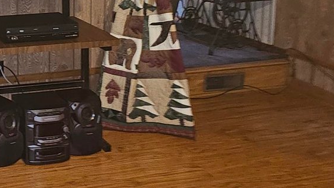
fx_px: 593
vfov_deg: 17.5
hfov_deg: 28.2
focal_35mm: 67
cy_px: -11
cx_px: -48
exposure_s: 1/9.99
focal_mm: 6.3
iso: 320
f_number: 1.7
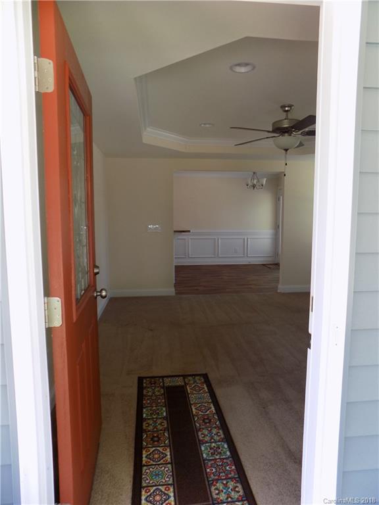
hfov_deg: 58.9
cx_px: 190
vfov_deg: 73.9
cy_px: 252
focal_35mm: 23
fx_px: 336
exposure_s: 1/40
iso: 80
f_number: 3.1
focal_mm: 4
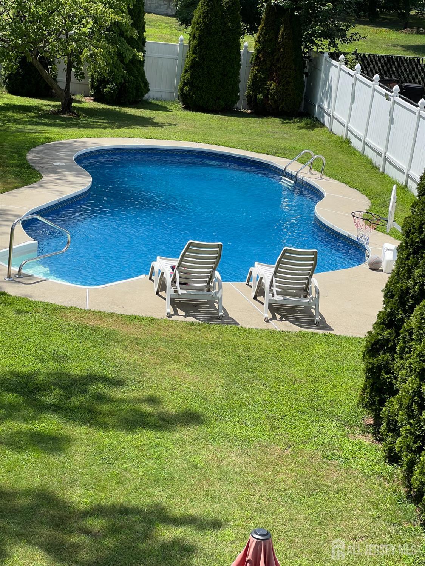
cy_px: 283
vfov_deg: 25.3
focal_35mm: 77
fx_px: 1260
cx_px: 212
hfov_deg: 19.1
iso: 32
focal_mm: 9
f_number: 2.8
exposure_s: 1/598
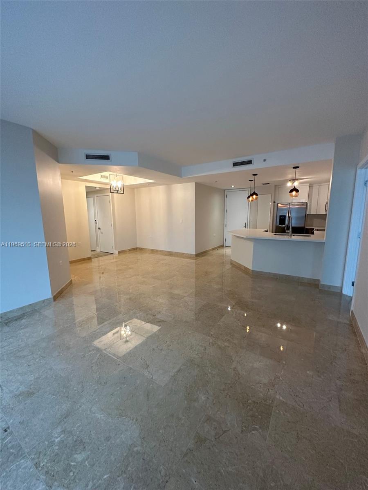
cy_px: 245
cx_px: 184
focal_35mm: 14
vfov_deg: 102.1
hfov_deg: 85.7
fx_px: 198
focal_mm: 2.22
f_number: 2.2
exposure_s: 1/120
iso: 250
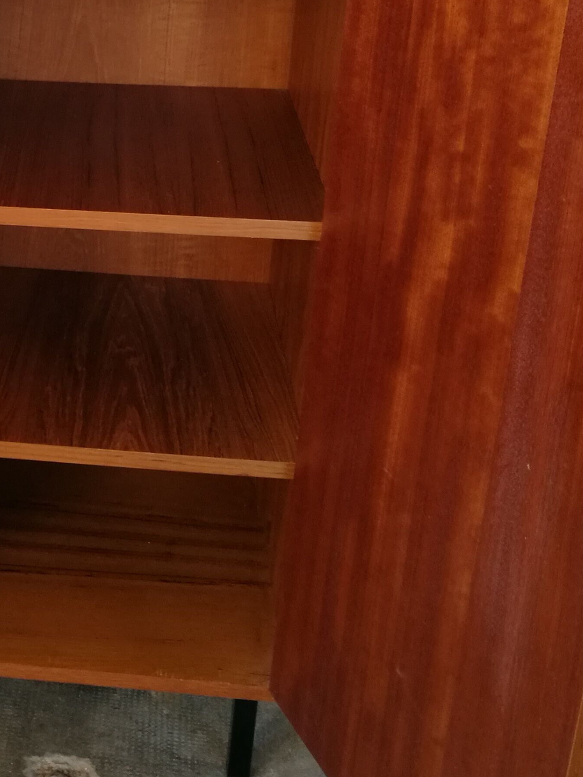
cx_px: -50
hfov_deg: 23.0
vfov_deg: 31.1
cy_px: 121
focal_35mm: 60
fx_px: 1348
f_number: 2.2
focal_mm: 4.5
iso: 125
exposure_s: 1/50
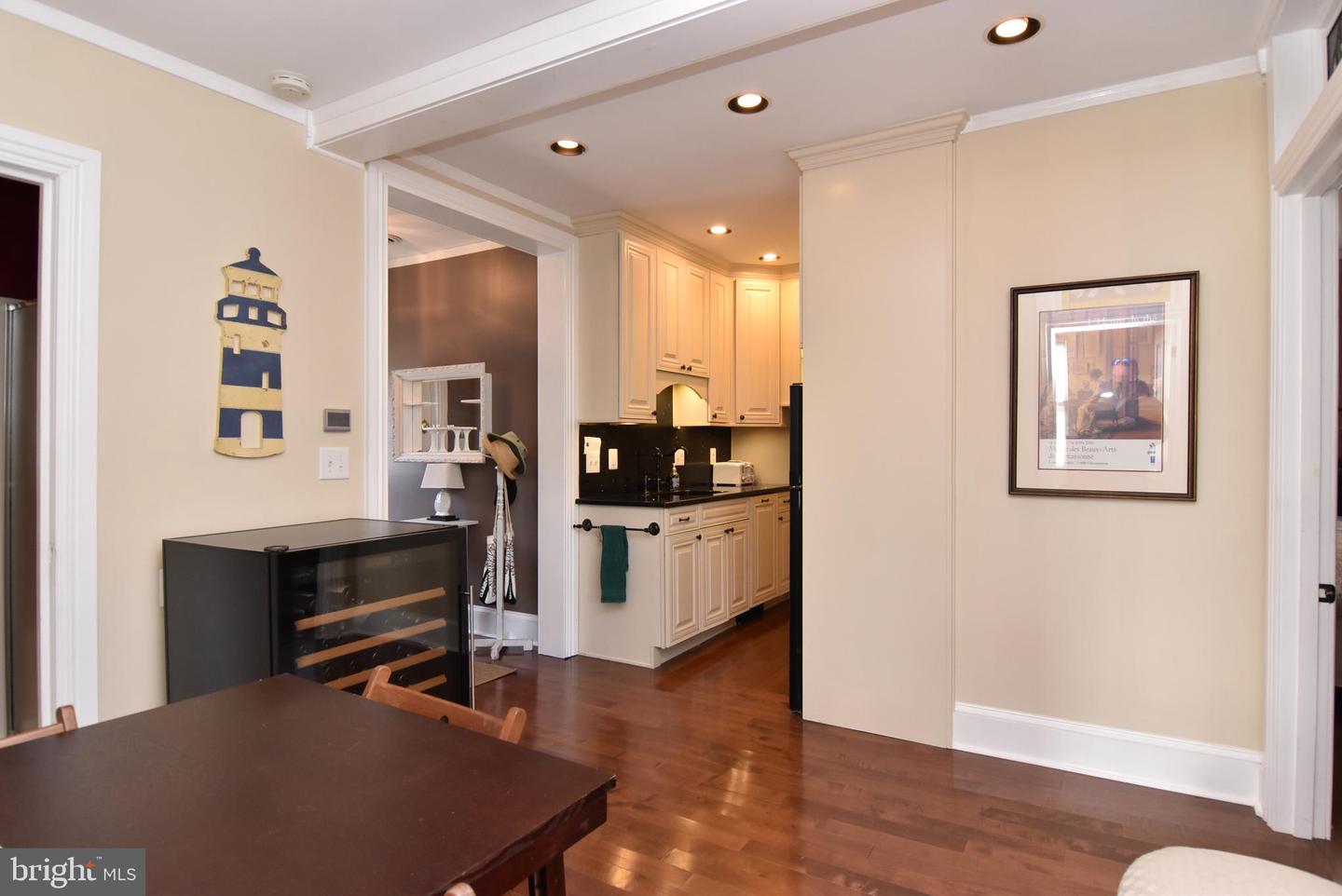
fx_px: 671
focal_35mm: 18
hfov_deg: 90.0
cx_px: 671
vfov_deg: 67.5
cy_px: 448
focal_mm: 12
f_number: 7.1
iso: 800
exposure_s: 1/40
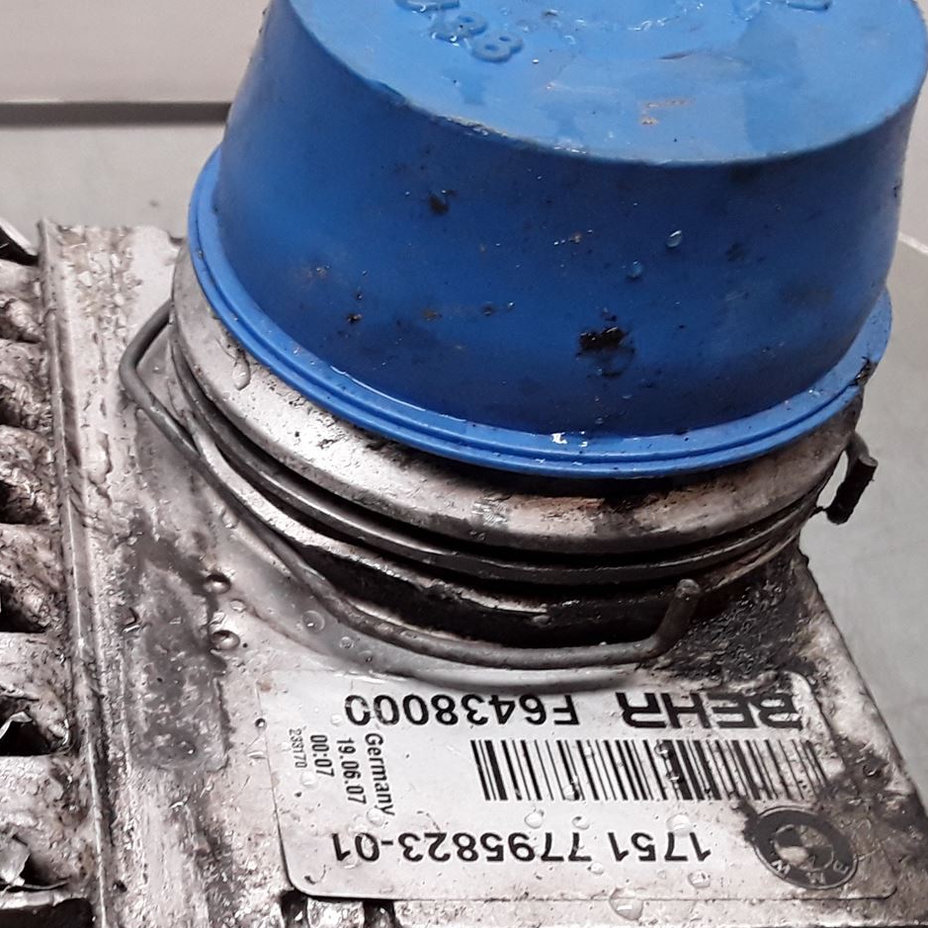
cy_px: 727
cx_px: 80
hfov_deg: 30.2
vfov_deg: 30.9
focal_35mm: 54
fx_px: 1638
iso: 80
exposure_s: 1/100
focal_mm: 2.91
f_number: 1.9
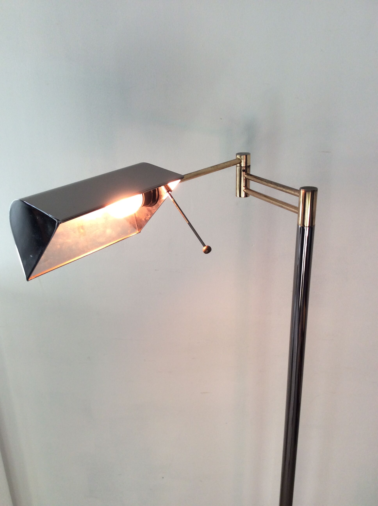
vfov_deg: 56.9
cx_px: 189
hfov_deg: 44.1
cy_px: 253
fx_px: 467
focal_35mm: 32
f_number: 2.4
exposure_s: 1/25
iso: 40
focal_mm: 3.3
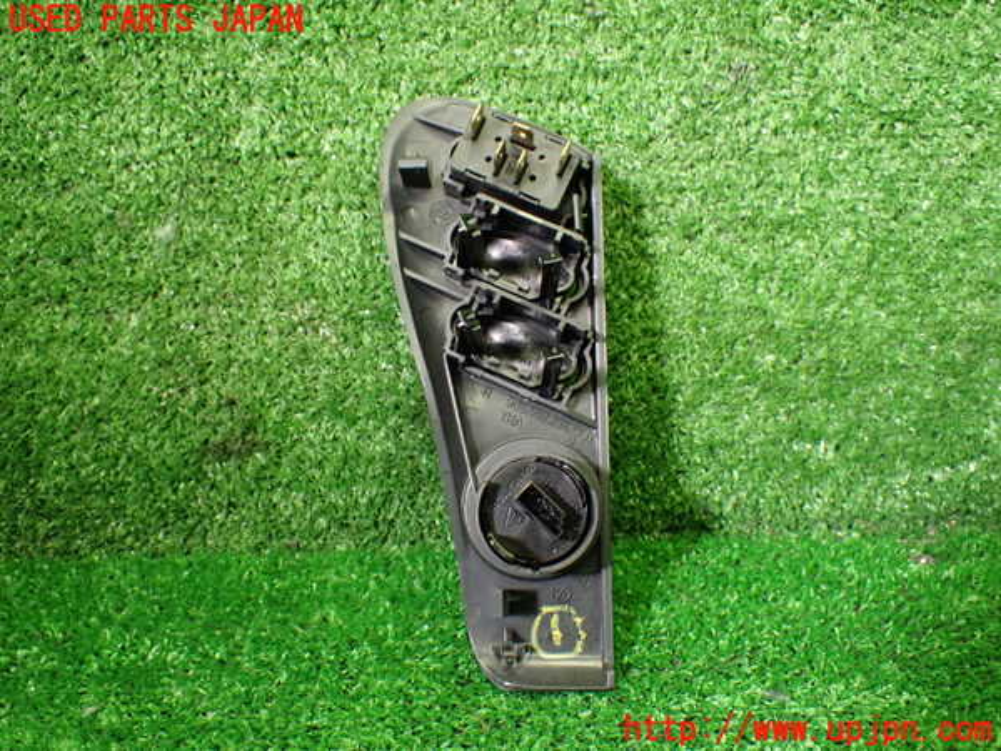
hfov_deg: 51.4
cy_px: 376
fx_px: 1041
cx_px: 500
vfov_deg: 39.7
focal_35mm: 36
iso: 800
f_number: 2.5
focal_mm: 6.37
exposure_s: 1/125
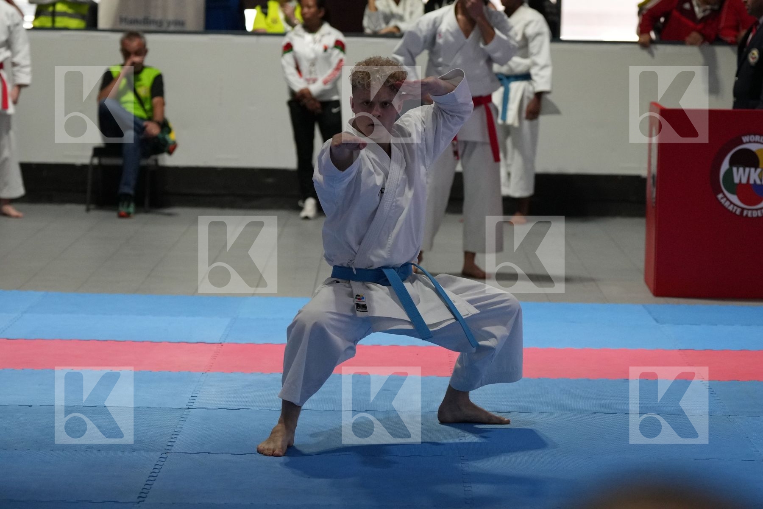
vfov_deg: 10.4
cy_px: 254
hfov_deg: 15.5
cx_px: 382
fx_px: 2797
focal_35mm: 132
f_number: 2.8
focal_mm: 88
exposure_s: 1/500
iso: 2500
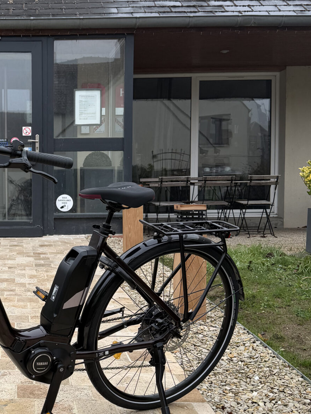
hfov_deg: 26.9
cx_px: 21
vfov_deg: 36.8
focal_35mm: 52
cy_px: 223
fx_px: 623
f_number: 1.78
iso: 80
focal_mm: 6.76
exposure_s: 1/510
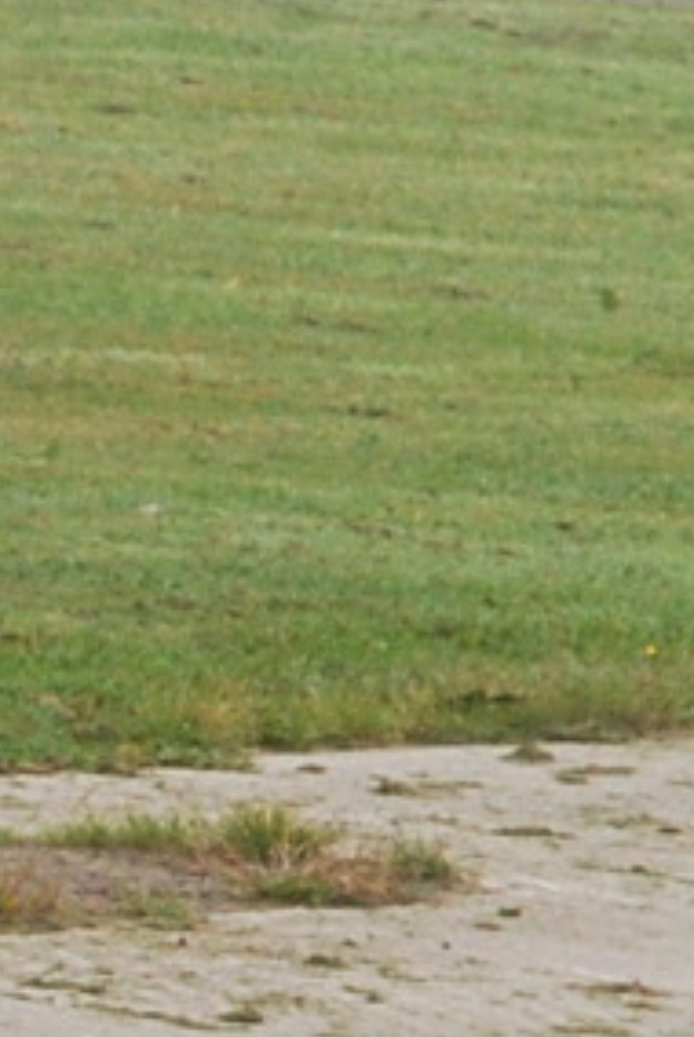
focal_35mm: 562
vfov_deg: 3.7
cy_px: 95
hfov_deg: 2.4
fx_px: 16222
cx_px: 3419
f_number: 9
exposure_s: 1/320
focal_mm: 55
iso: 800
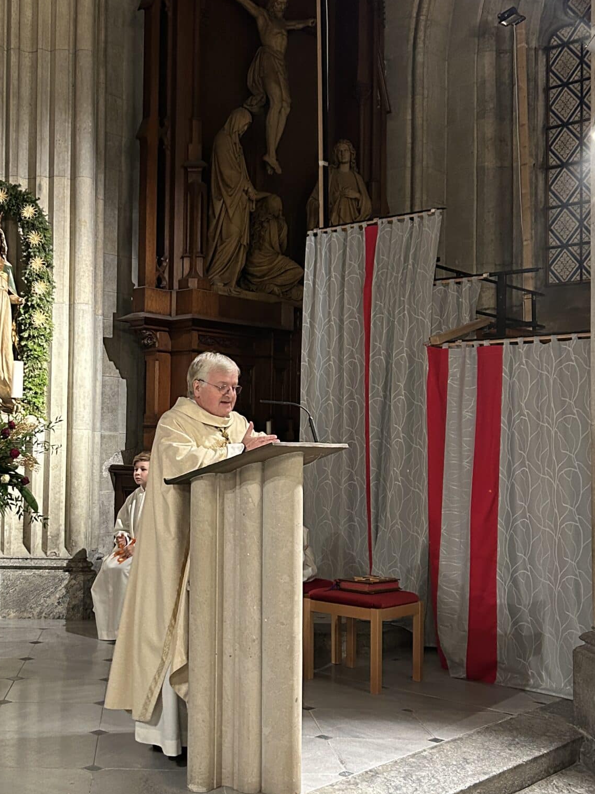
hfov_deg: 32.2
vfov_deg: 42.9
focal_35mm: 44
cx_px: 138
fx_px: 1008
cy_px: 414
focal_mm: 5.7
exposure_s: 1/51
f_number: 1.5
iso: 500
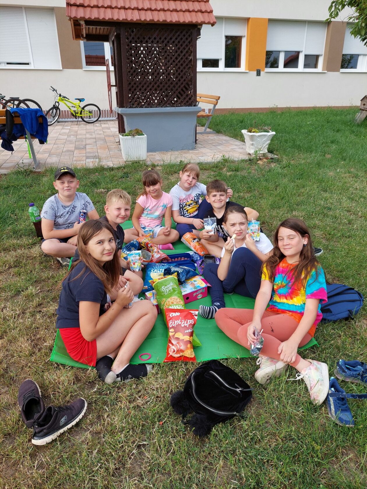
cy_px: 244
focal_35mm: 25
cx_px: 184
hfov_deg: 54.9
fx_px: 353
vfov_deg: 69.4
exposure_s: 1/381
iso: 40
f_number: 1.8
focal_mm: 5.23
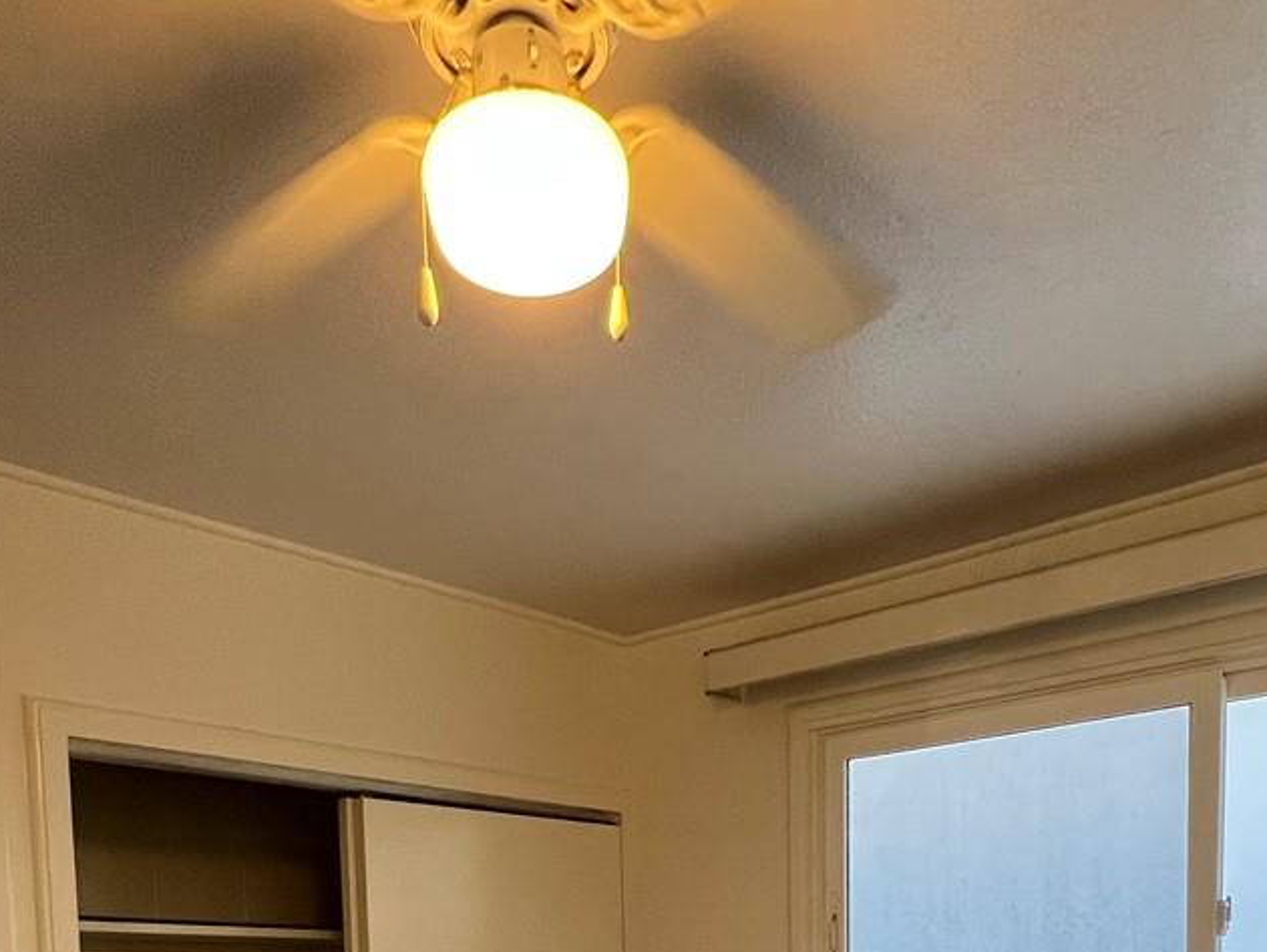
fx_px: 1208
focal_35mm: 33
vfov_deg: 35.1
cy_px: 1111
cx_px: 680
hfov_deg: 55.3
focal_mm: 1.57
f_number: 1.8
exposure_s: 1/120
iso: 125
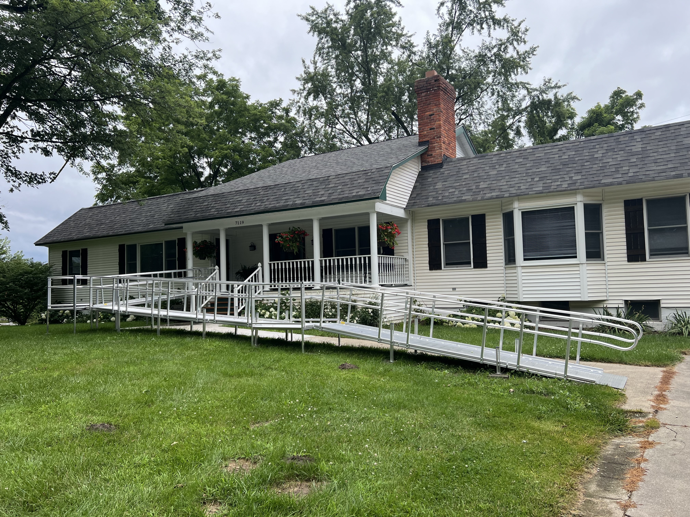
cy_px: 258
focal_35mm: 26
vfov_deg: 53.1
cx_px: 345
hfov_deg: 67.3
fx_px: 518
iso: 50
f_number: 1.5
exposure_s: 1/982
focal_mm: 5.7
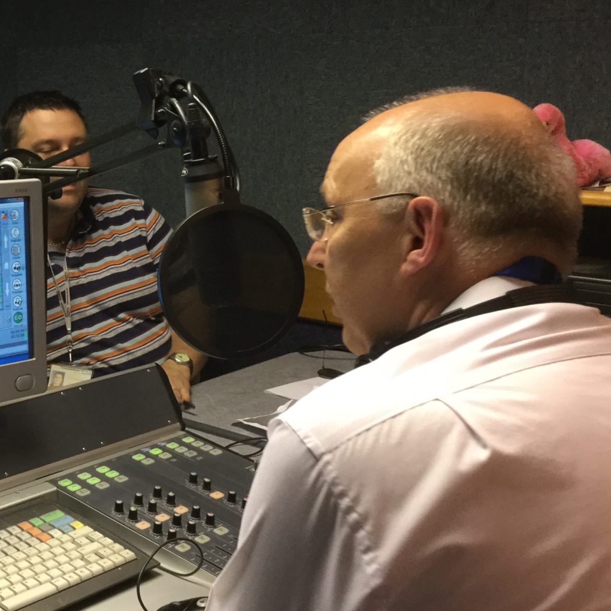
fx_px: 1098
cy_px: 297
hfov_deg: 29.8
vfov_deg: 31.1
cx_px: 68
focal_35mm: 55
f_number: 2.4
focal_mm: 3.3
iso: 125
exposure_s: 1/33
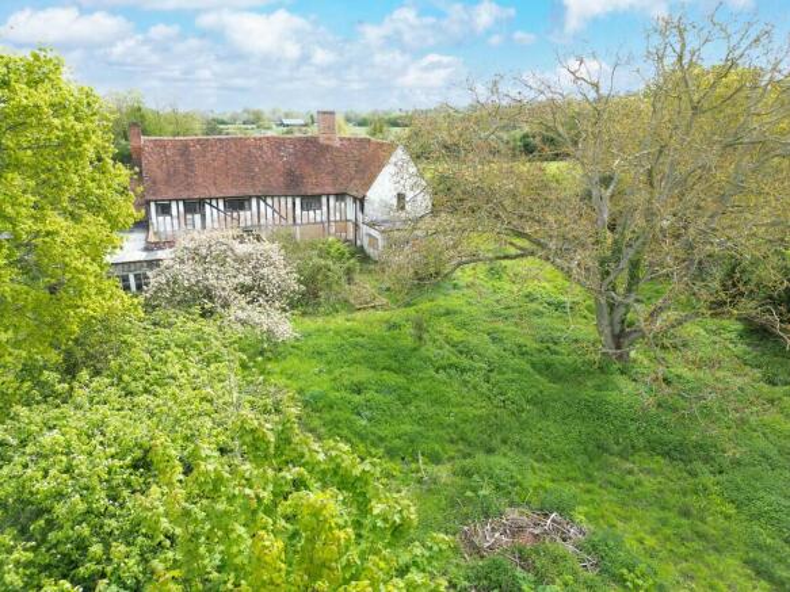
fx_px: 548
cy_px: 296
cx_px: 395
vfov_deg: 56.8
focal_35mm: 24
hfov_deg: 71.6
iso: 100
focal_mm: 6.72
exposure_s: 1/500
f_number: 1.7
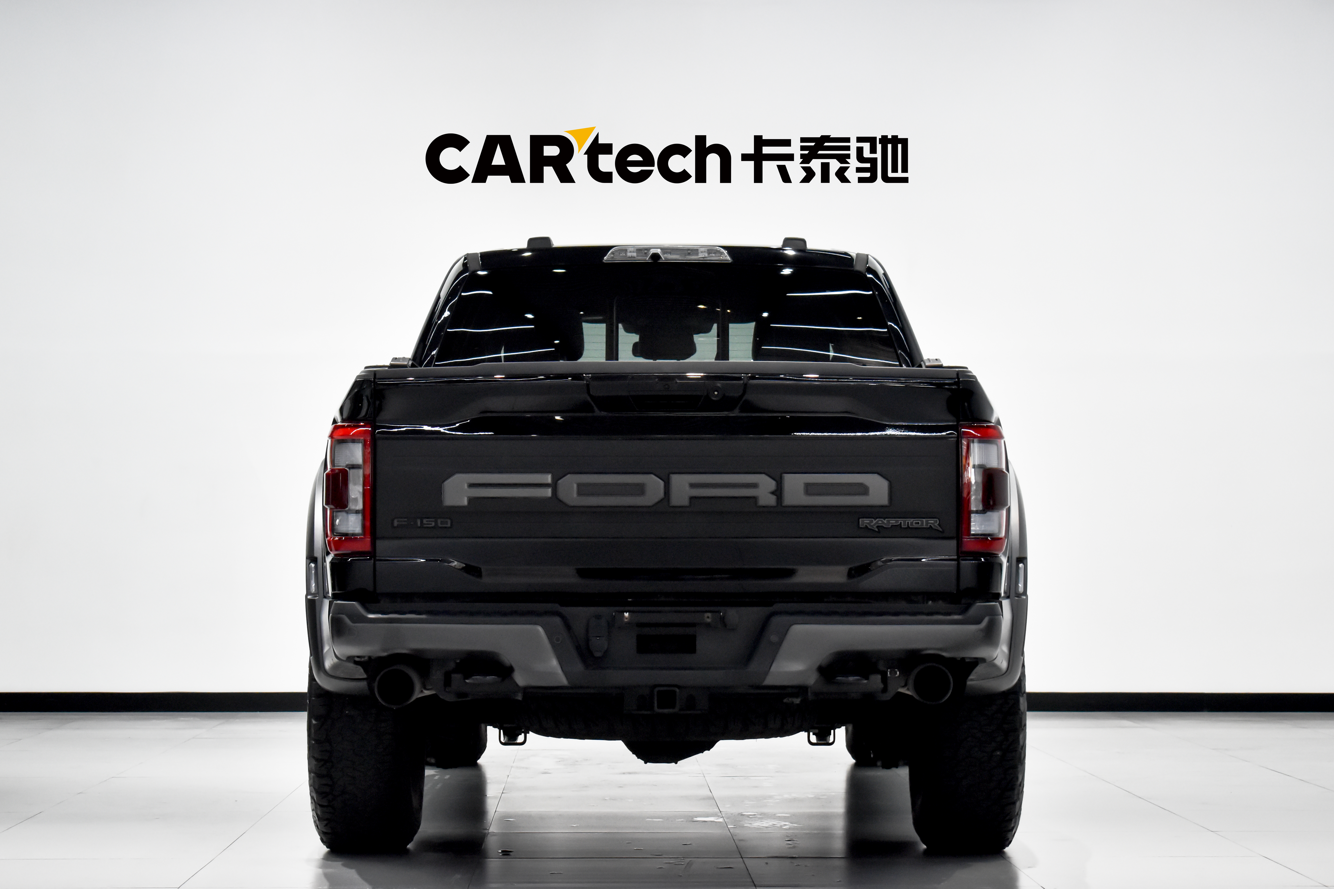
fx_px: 2890
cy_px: 444
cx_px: 667
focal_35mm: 78
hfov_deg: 26.0
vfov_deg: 17.5
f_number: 5.6
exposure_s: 1/200
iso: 1600
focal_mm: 52
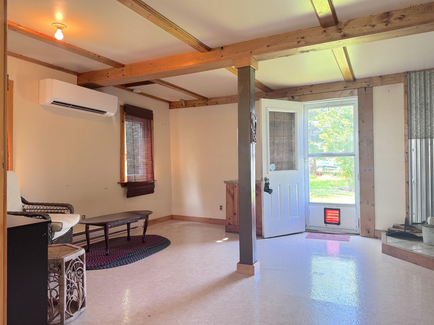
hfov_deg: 71.6
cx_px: 217
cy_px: 162
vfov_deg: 56.8
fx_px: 301
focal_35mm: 24
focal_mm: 6.76
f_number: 1.78
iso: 100
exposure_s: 1/60
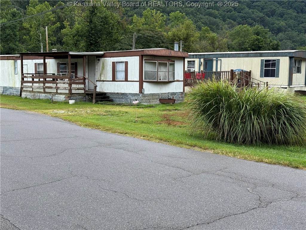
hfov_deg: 39.7
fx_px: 424
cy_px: 115
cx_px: 153
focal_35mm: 48
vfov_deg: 30.3
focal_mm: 6.76
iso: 64
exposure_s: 1/1403
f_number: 1.78
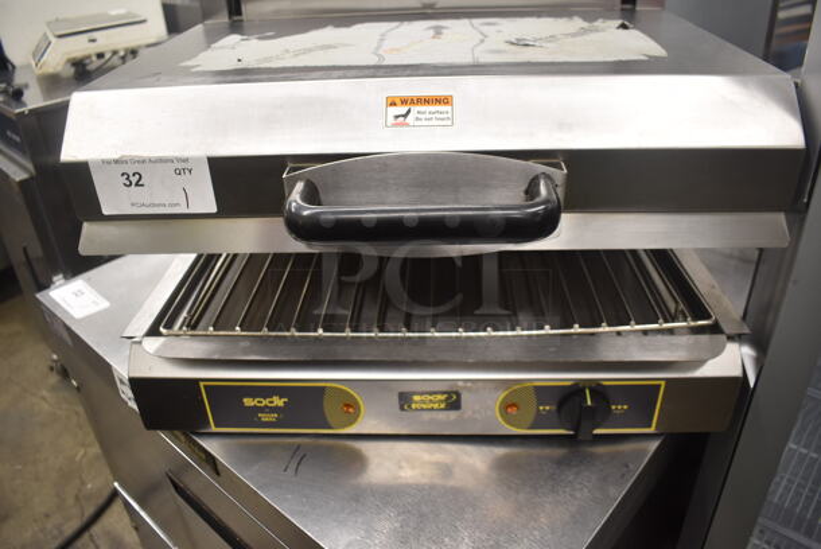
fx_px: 616
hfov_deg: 67.3
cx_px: 410
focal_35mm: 27
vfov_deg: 48.0
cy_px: 274
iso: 400
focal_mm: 18
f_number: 3.5
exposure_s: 1/30
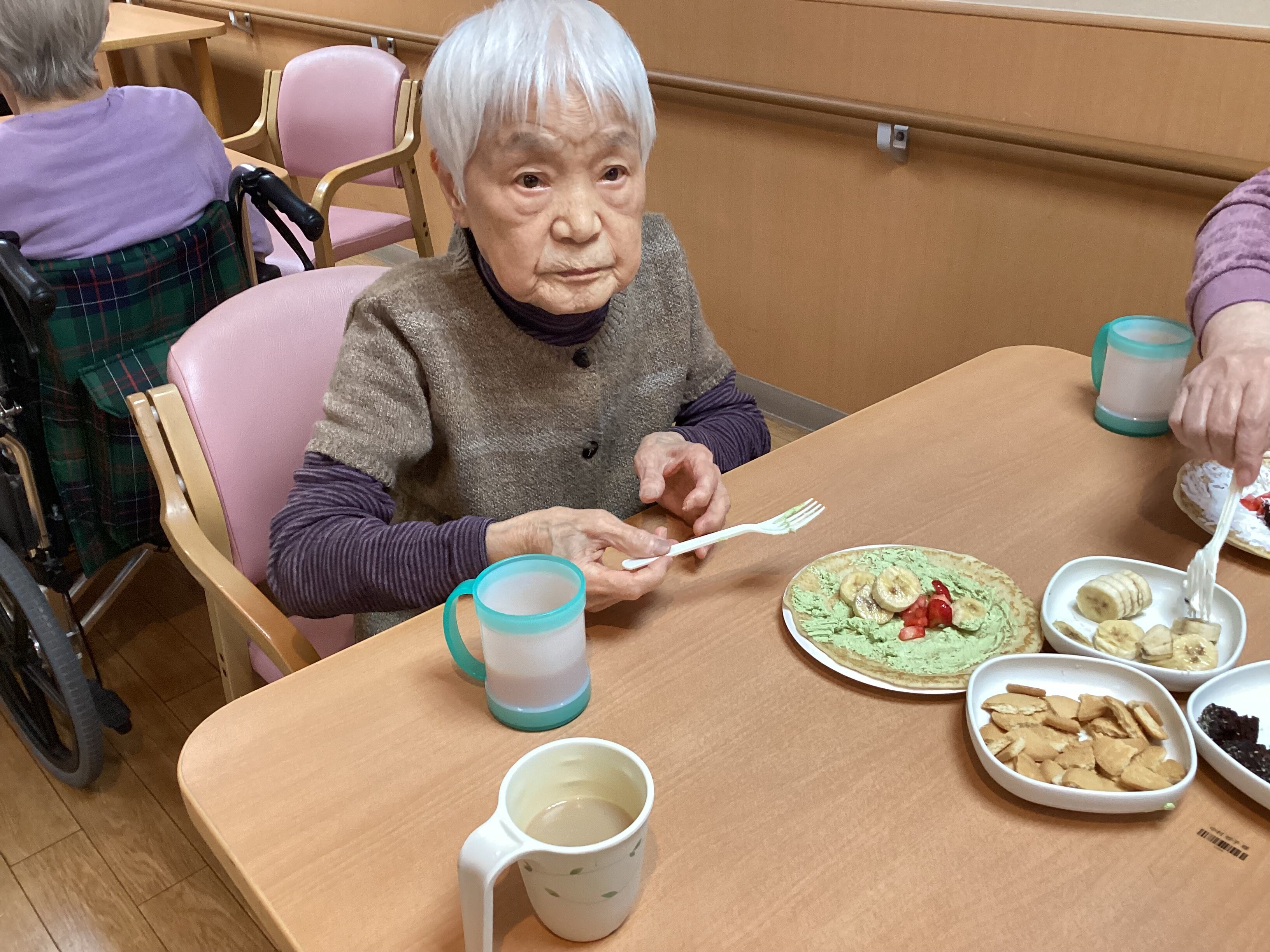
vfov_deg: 45.4
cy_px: 476
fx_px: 1137
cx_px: 635
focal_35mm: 31
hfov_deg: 58.4
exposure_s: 1/60
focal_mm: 3.3
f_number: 2.4
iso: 200
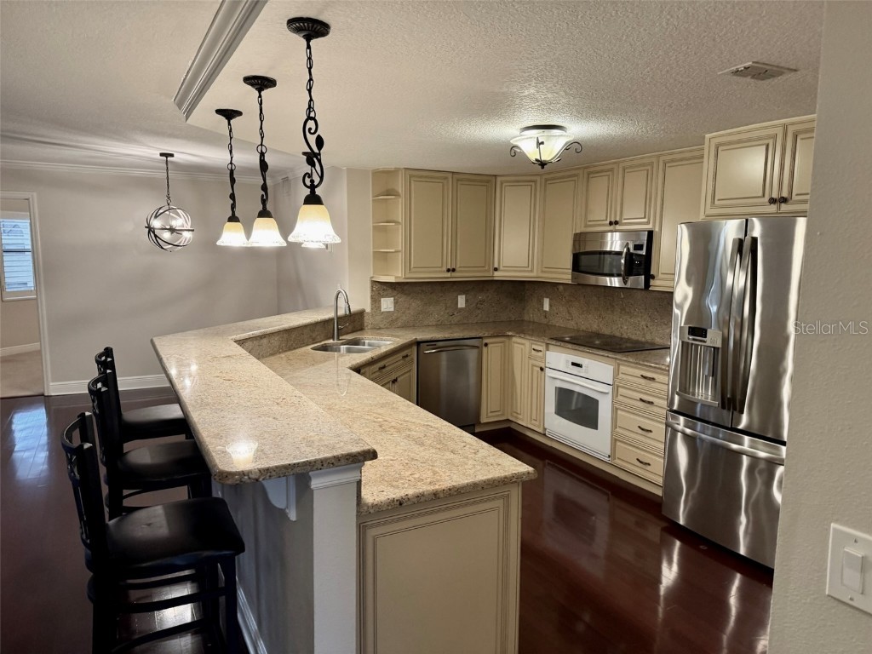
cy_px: 327
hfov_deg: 71.6
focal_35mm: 24
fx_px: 605
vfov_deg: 56.8
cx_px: 436
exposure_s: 1/60
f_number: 1.78
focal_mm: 6.76
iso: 200
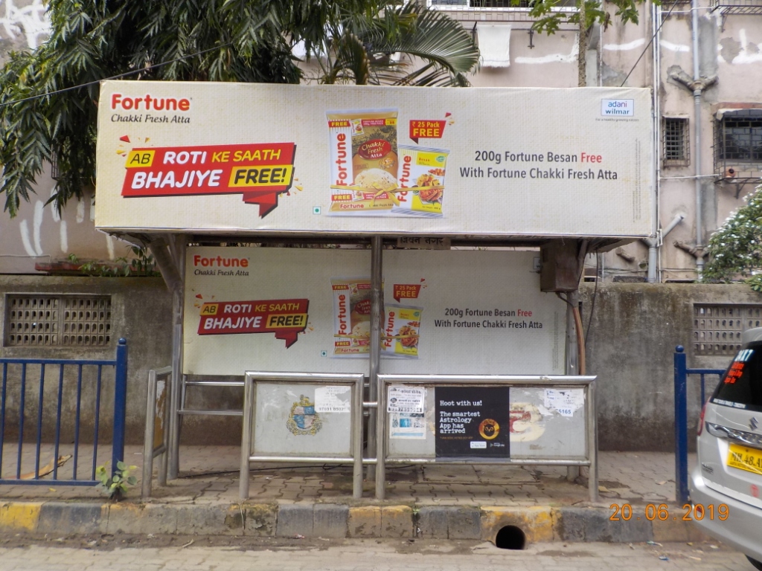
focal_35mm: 30
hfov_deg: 60.0
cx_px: 381
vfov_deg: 46.8
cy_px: 286
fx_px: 660
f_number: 3.3
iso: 125
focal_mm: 4.1
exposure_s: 1/250
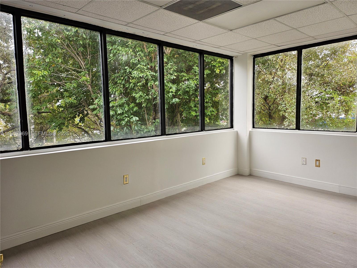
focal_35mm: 24
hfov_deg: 71.6
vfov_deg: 56.8
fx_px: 248
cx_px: 178
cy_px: 134
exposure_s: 1/121
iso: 50
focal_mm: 5
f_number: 1.8
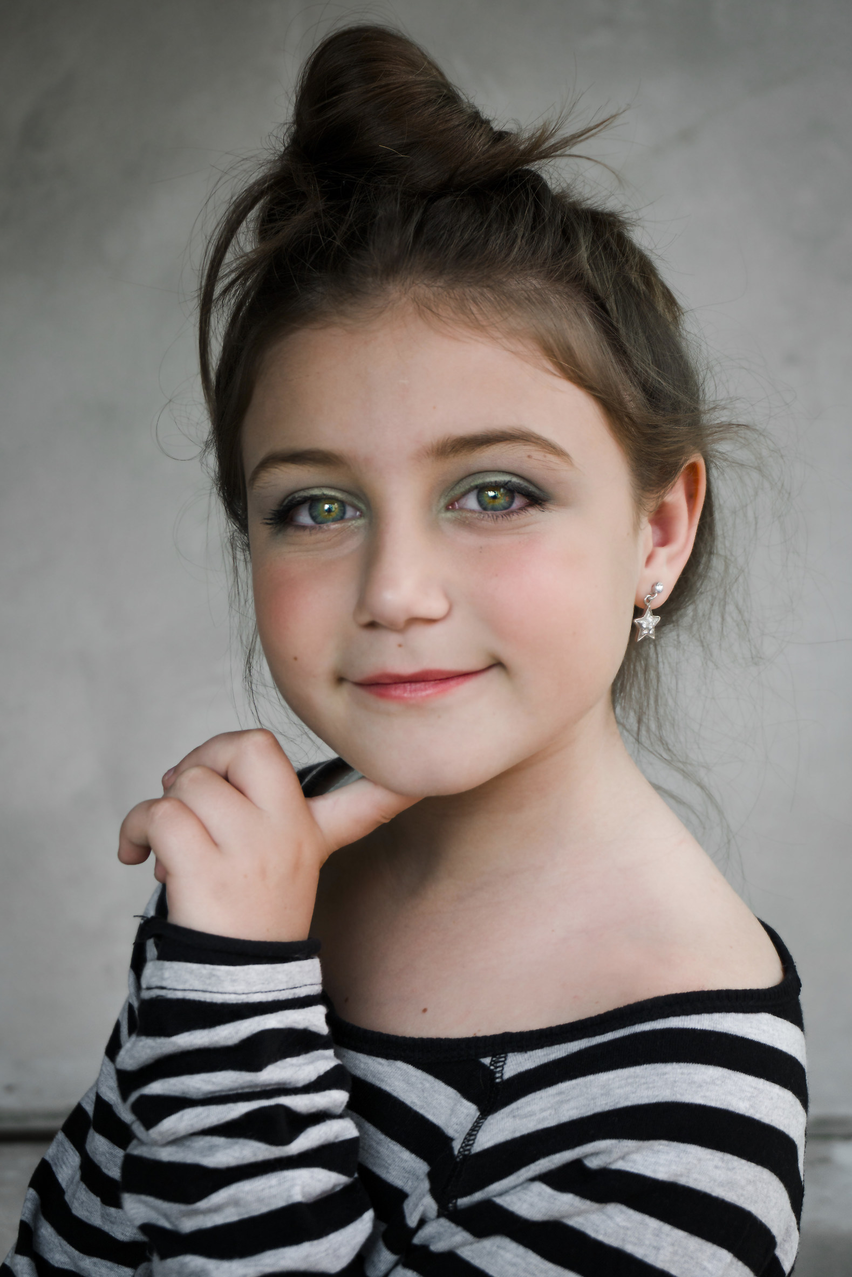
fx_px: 2697
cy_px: 636
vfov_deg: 26.6
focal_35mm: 76
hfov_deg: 17.9
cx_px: 427
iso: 320
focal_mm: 50
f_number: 5.6
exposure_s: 1/100
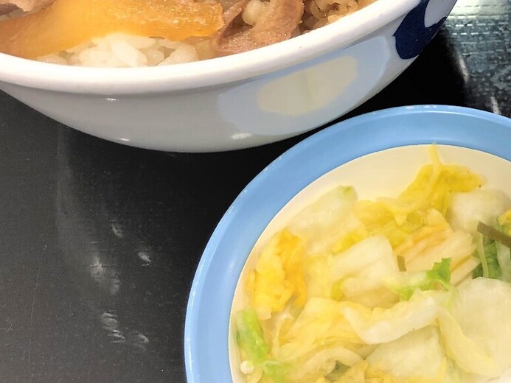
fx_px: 1004
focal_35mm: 68
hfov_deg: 27.2
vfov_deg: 21.2
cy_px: 38
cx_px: 492
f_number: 1.8
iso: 32
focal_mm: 3.99
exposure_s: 1/33
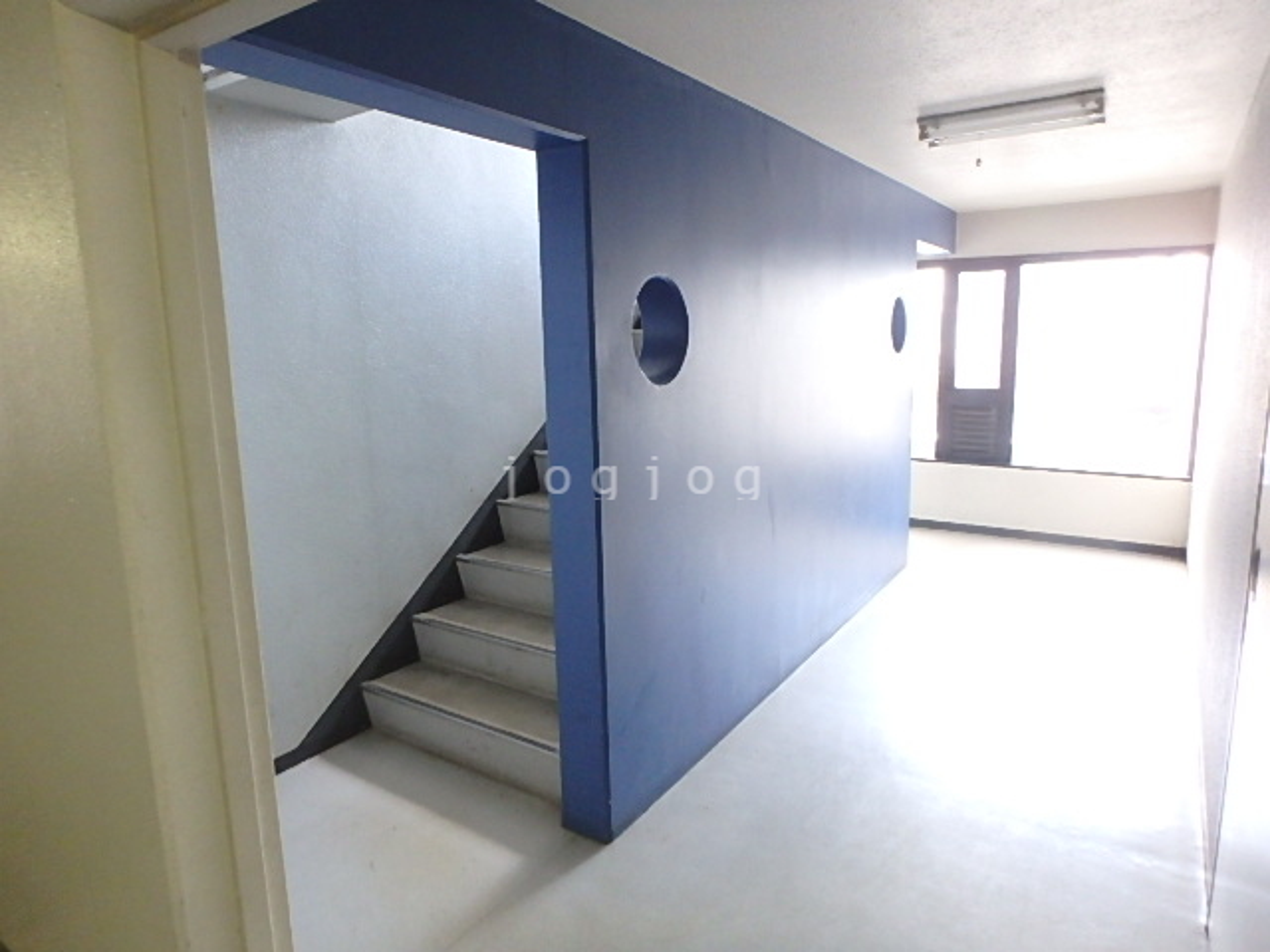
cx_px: 635
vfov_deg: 63.4
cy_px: 476
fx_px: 770
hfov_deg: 79.0
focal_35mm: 21
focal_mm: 3.7
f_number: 3.5
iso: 640
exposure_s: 1/30
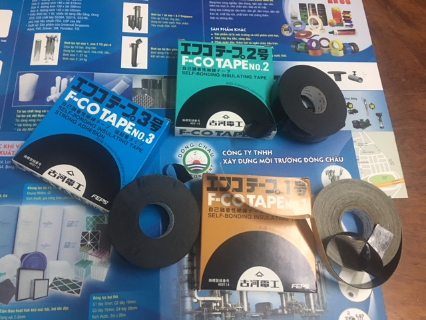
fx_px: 357
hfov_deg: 61.7
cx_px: 213
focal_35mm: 29
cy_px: 160
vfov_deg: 48.2
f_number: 2.2
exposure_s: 1/10
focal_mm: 4.15
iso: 80
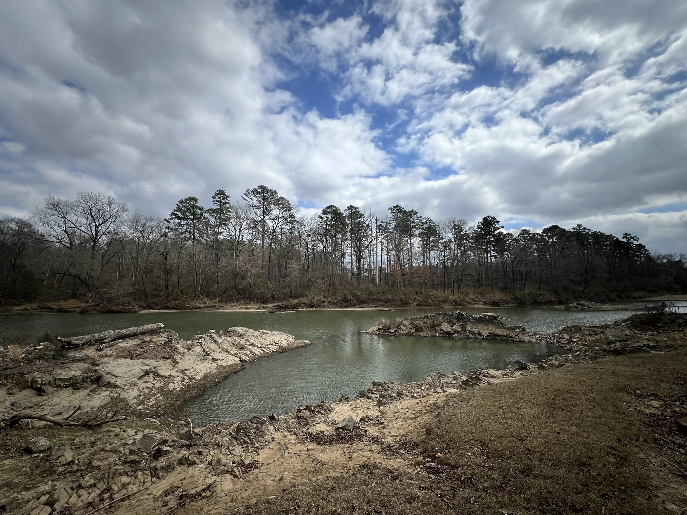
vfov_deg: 89.9
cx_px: 344
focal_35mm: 13
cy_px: 258
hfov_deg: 106.2
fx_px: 258
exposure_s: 1/2273
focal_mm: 1.57
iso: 32
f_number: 1.8
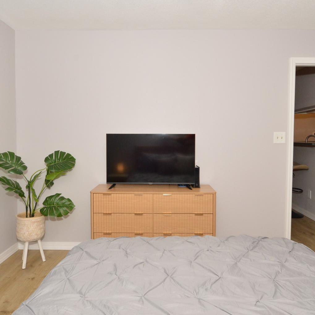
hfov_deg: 65.0
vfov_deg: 65.0
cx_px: 158
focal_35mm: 24
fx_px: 247
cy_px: 153
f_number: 10
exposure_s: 1/80
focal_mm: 12
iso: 800
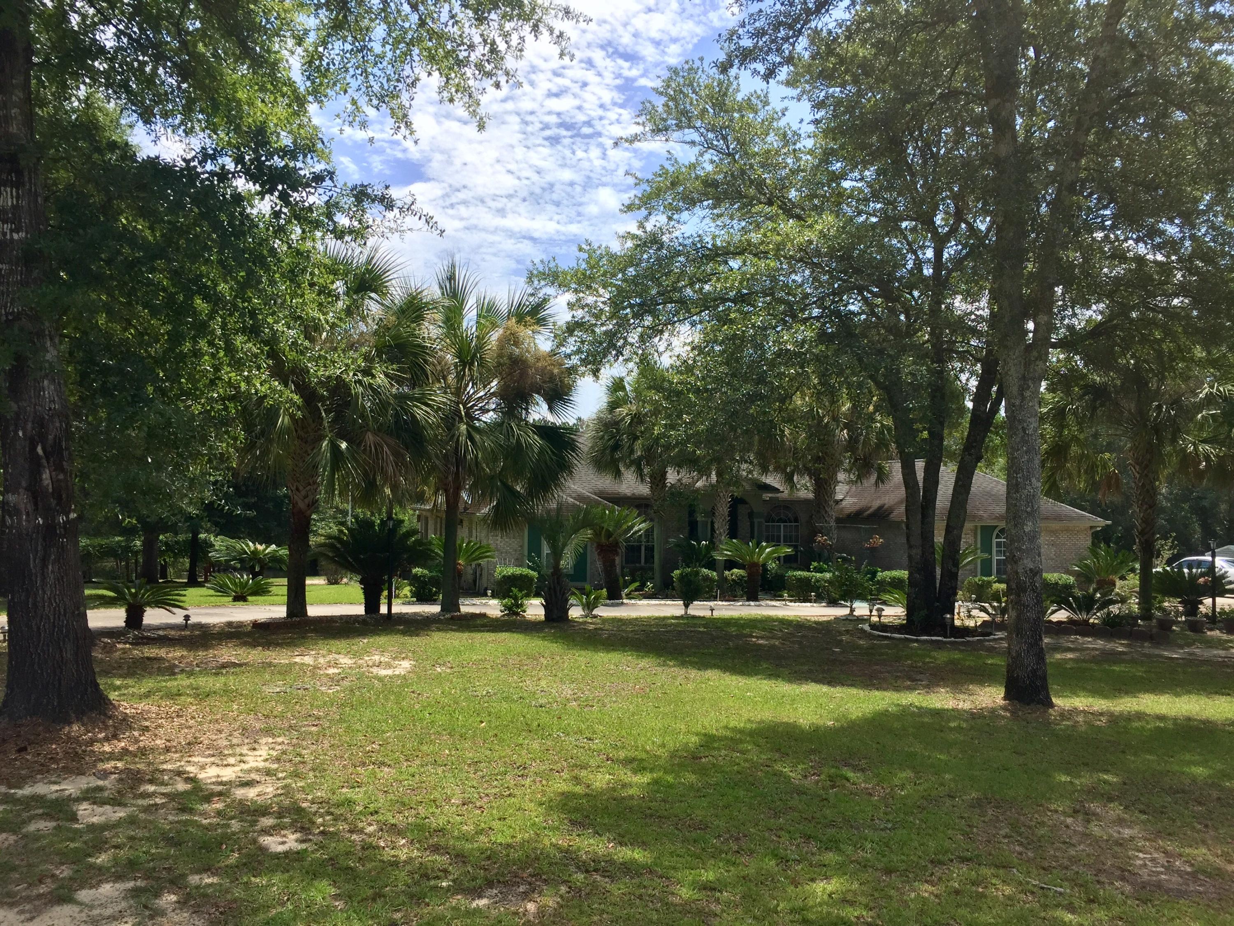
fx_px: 1034
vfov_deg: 48.2
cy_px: 463
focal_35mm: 29
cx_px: 617
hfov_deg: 61.7
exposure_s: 1/1464
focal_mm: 4.15
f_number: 2.2
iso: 32
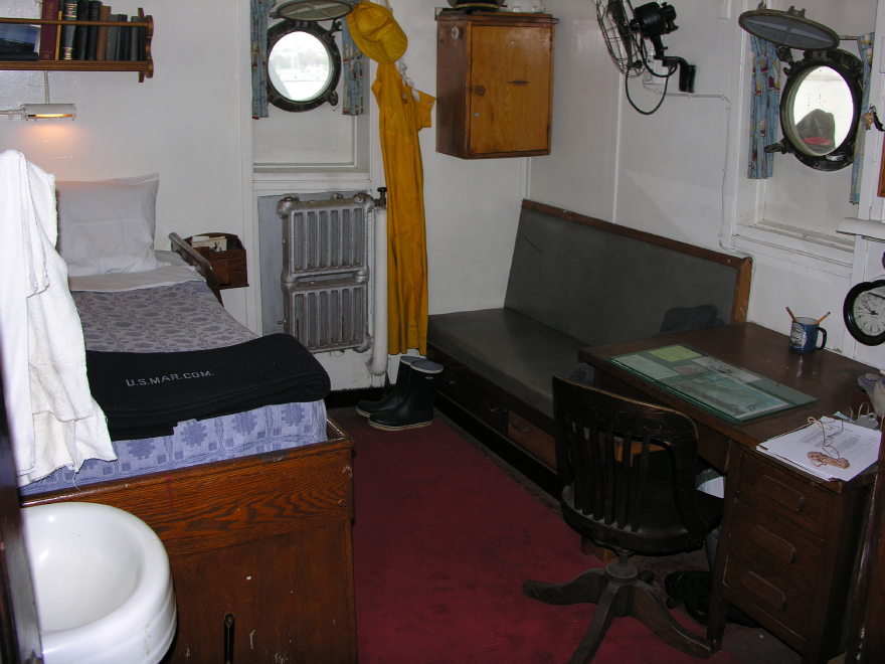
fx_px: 895
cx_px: 442
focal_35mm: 35
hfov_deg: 52.6
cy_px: 332
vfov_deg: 40.7
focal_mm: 8.9
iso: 50
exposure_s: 1/60.1
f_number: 2.8
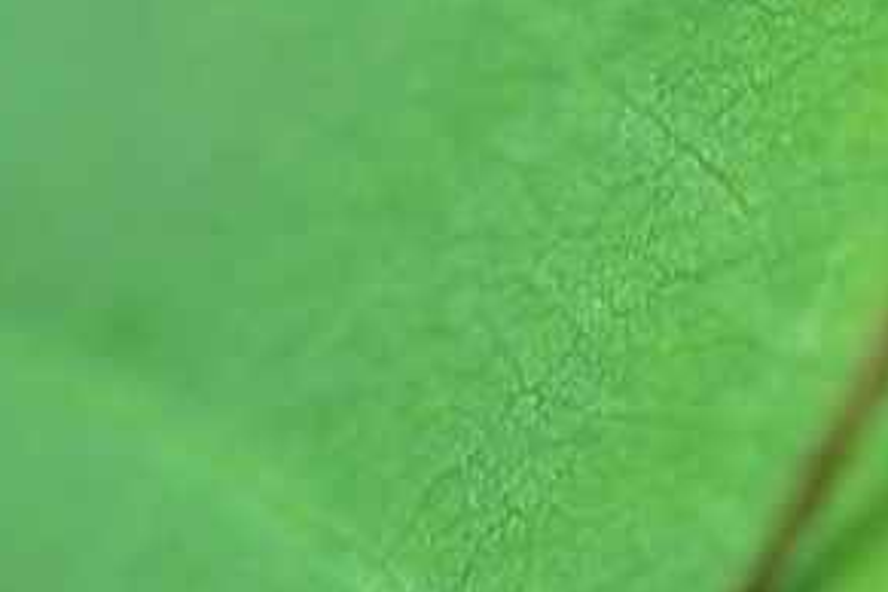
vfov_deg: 4.7
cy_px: -368
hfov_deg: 6.8
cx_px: 2054
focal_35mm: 289
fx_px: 7128
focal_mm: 40
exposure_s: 1/125
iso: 180
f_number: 5.6
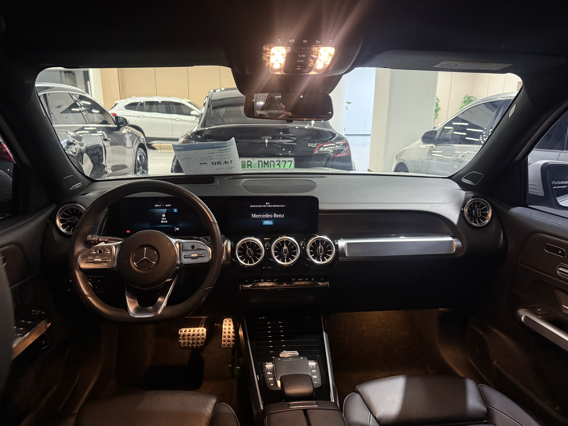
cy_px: 213
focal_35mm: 24
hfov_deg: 71.6
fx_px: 394
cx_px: 284
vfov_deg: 56.8
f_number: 1.78
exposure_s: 1/55
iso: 800
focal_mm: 6.76
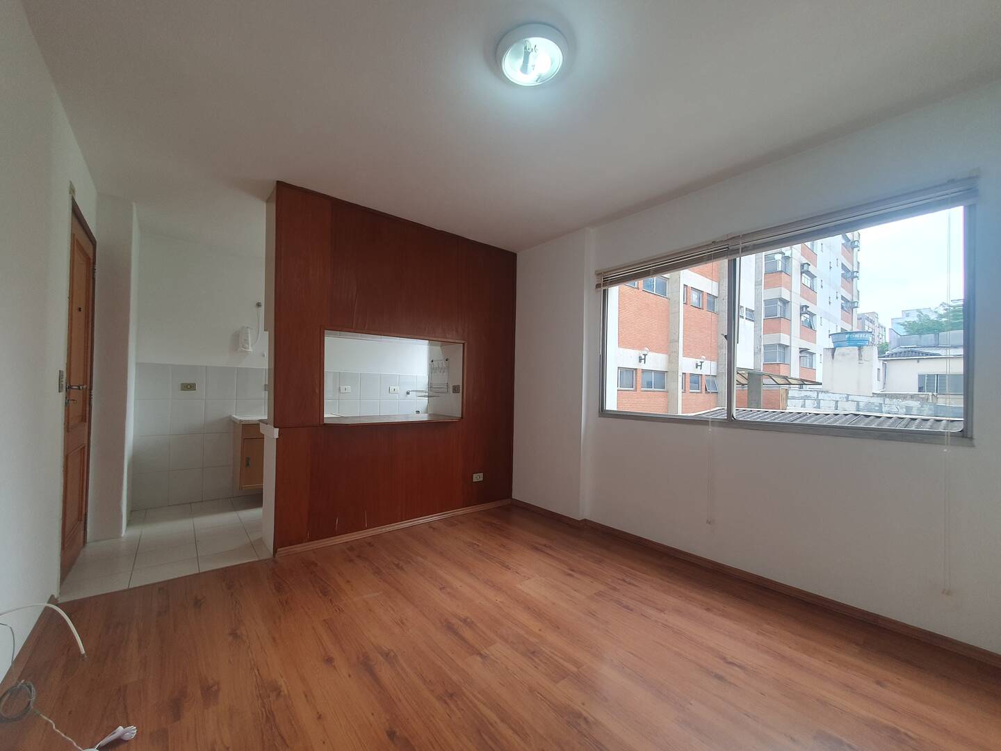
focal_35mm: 13
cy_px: 376
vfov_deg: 89.9
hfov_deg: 106.2
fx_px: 376
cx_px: 500
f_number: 2.2
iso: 64
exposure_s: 1/120
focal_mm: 1.8
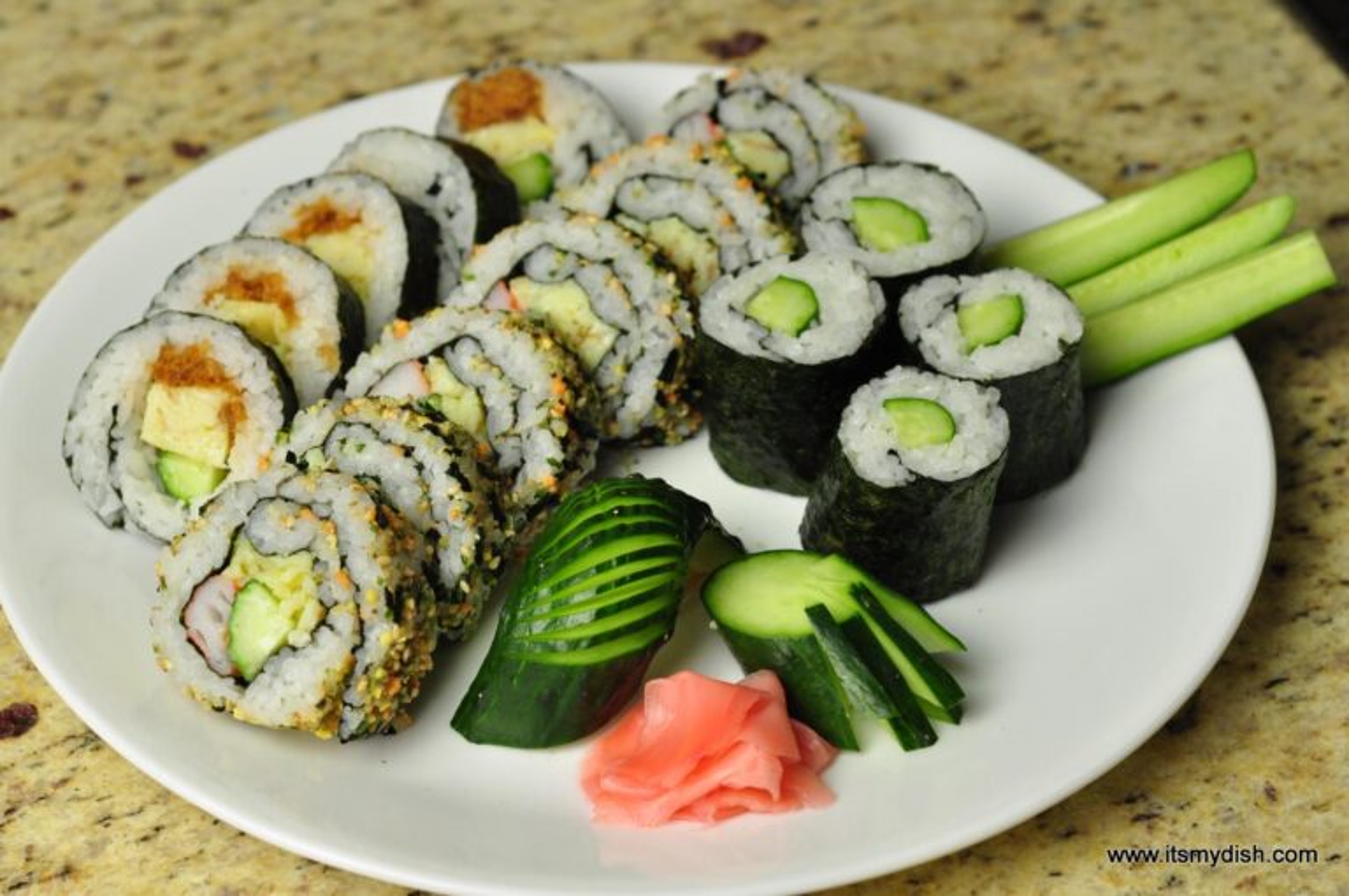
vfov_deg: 18.1
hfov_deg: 27.0
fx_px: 2807
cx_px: 674
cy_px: 448
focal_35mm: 75
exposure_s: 1/125
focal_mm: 50
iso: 320
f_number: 5.6
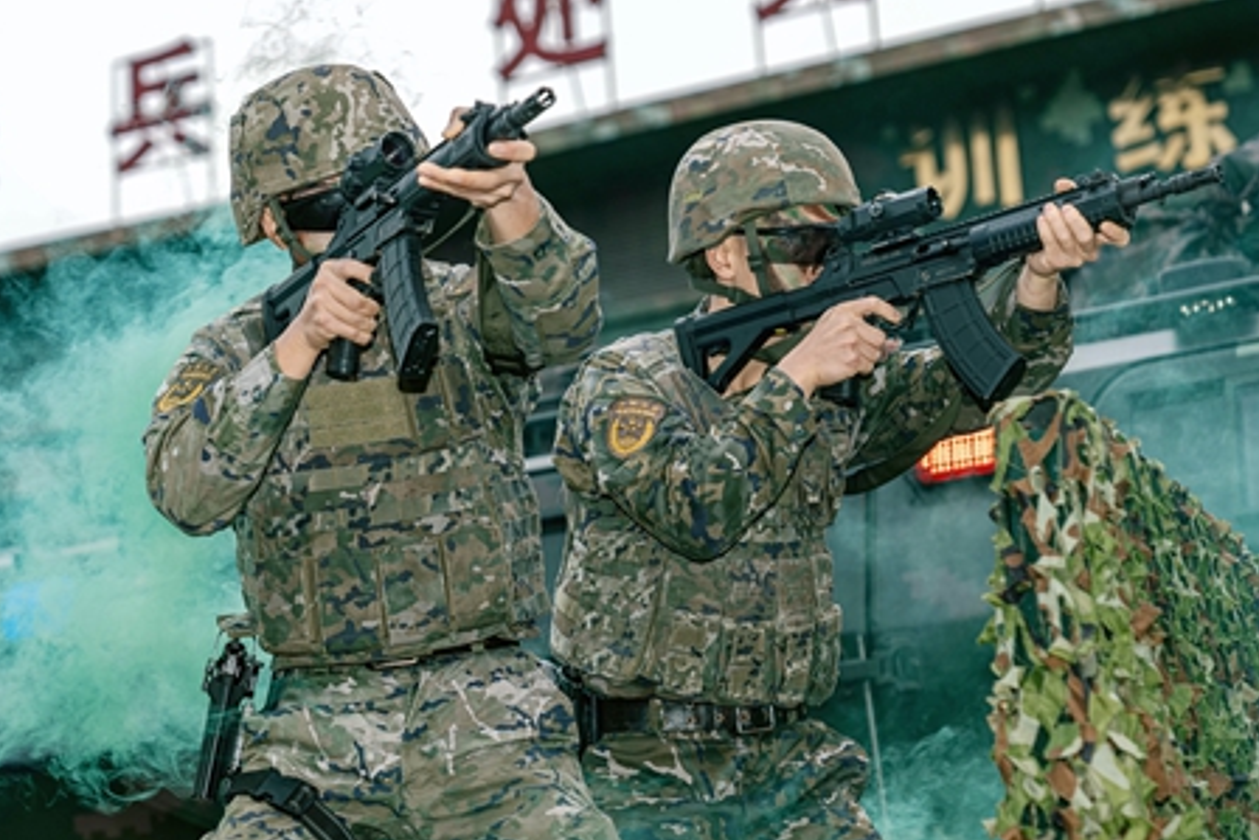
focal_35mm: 87
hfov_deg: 23.4
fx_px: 3043
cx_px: 646
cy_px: 430
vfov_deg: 15.7
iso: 125
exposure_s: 1/200
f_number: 2.8
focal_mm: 65
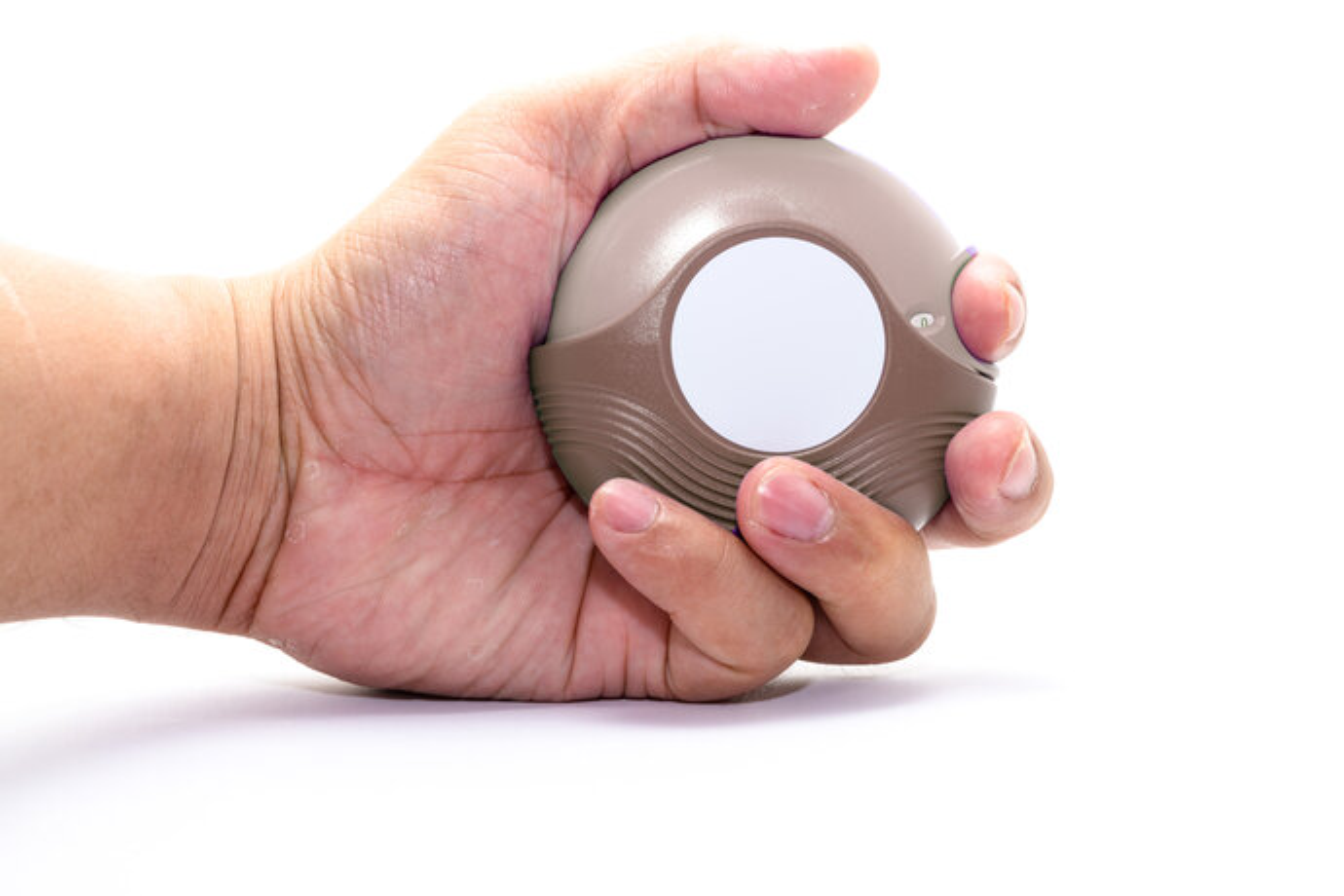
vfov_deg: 24.6
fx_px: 2053
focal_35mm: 55
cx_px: 672
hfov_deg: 36.2
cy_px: 448
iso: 100
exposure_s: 1/5
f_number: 13
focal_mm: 55
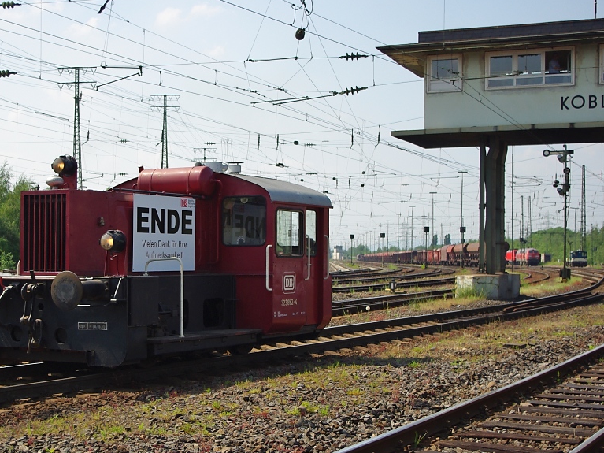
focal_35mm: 63
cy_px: 266
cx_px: 209
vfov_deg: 23.3
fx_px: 1099
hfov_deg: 30.5
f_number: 4
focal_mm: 32.5
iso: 200
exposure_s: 1/1000
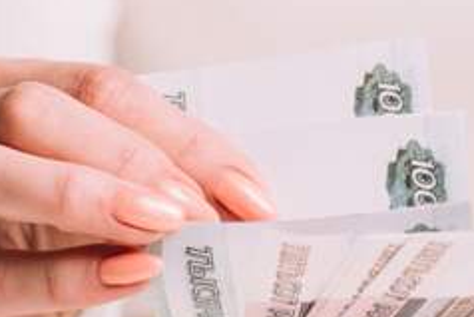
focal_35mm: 273
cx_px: 353
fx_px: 3597
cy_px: 178
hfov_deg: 7.5
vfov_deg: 5.0
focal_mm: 105
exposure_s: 1/200
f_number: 7.1
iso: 100
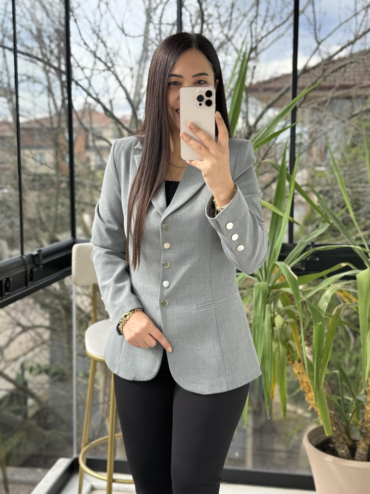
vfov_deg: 39.7
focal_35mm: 48
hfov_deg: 30.3
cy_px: 247
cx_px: 185
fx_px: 684
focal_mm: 6.76
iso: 100
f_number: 1.78
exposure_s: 1/578
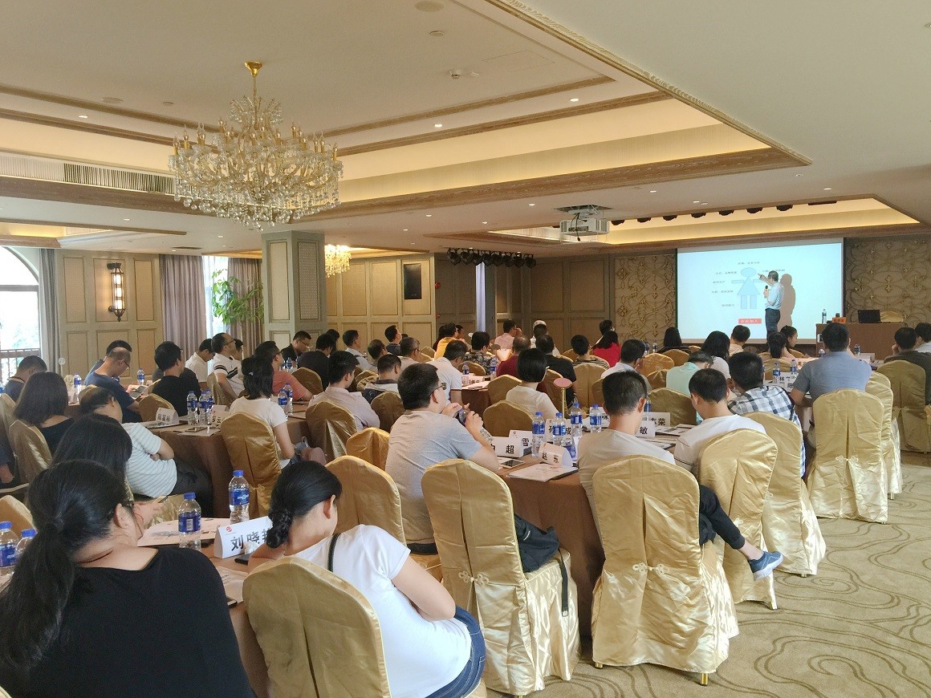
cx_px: 476
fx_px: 807
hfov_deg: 60.0
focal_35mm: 30
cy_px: 355
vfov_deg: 46.8
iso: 40
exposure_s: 1/15
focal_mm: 4.15
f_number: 2.2
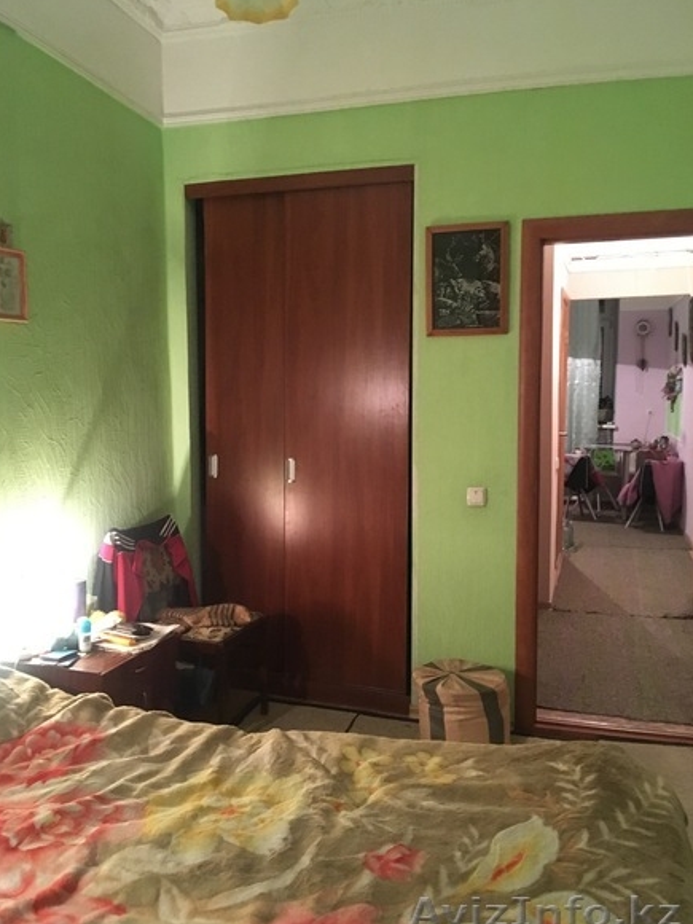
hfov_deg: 46.8
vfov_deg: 60.0
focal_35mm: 30
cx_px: 341
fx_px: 801
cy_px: 460
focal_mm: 4.15
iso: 320
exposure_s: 1/17
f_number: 2.2
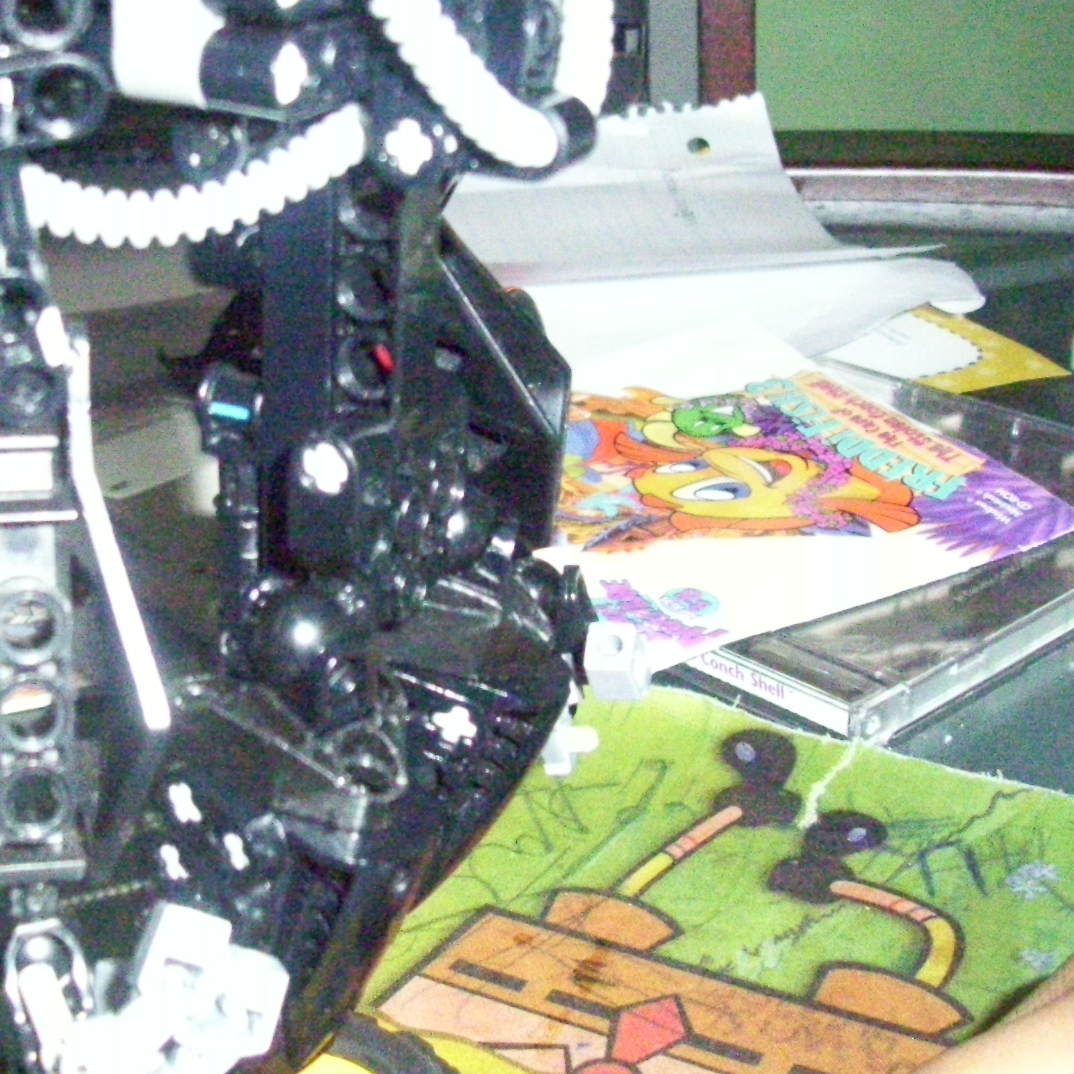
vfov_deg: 29.0
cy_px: 406
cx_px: 294
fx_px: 2071
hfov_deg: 28.7
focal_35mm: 59
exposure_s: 1/40
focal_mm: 5.7
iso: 1250
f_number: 2.9
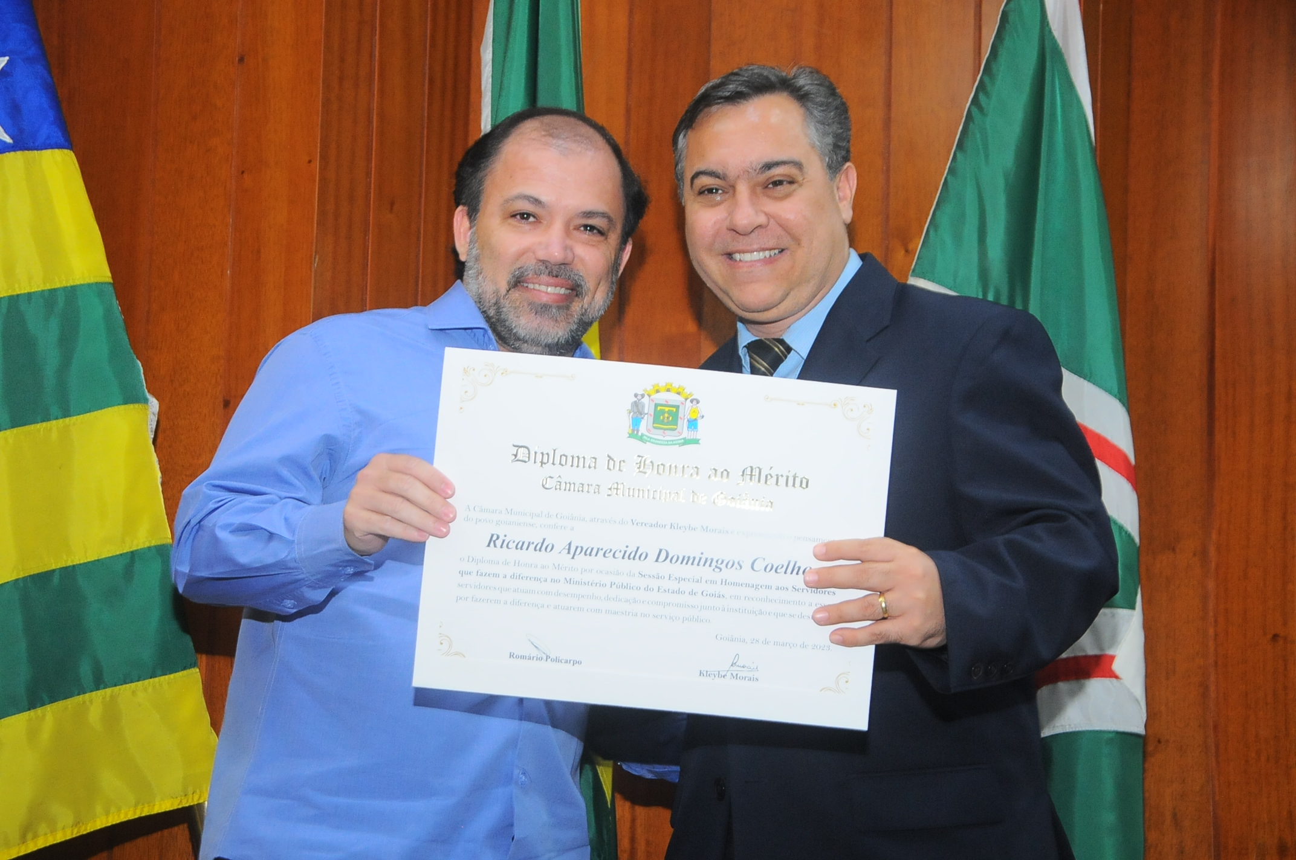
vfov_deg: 18.9
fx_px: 2589
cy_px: 430
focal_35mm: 72
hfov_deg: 28.1
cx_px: 648
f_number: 5
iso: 1250
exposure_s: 1/60
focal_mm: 48
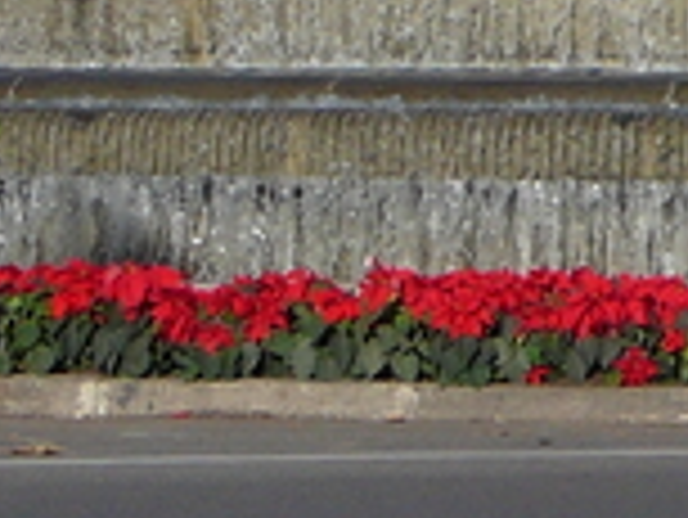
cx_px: 998
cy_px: -230
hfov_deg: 5.6
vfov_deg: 4.3
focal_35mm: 348
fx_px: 6922
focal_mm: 10.5
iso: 80
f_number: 6.3
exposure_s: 1/400
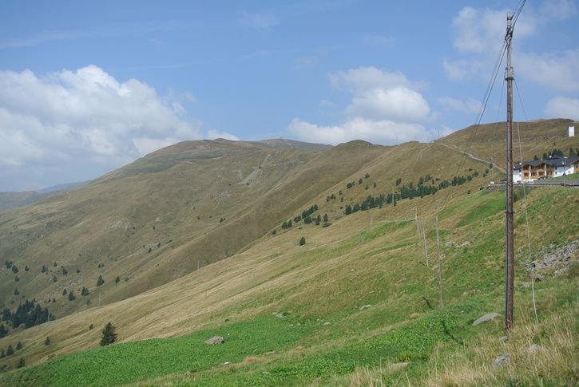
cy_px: 194
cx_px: 290
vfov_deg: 43.7
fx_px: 483
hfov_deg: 61.9
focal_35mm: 30
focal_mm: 11.4
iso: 100
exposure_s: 1/1250
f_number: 3.5
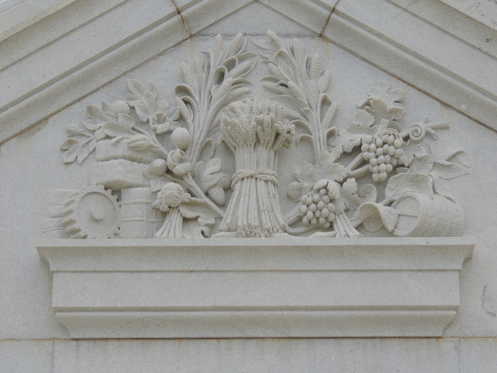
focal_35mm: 135
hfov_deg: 14.6
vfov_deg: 11.0
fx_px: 1938
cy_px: 186
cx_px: 248
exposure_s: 1/320
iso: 100
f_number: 4.3
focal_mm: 24
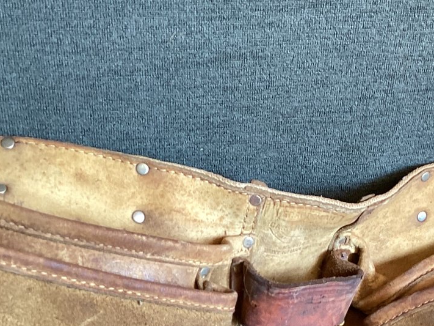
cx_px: 265
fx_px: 827
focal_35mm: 66
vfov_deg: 21.8
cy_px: 288
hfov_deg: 29.3
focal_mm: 3.3
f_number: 2.4
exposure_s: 1/50
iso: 160
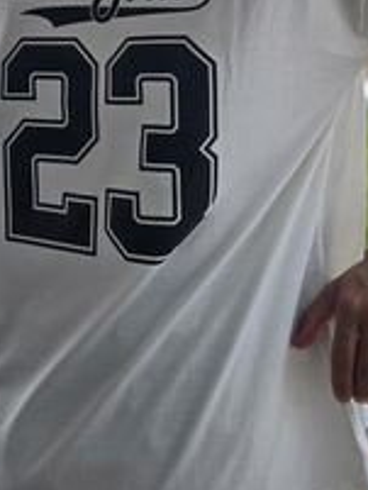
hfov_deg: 24.0
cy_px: -21
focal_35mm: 61
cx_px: 136
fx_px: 864
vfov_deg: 29.2
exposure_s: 1/500
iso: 12
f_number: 1.7
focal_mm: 6.3
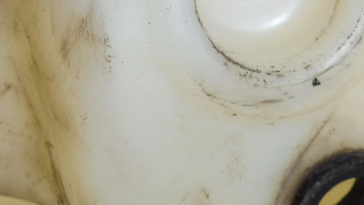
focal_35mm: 65
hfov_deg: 32.2
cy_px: 49
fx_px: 627
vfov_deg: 18.4
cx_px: 141
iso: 200
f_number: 3.5
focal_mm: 4.4
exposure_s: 1/60
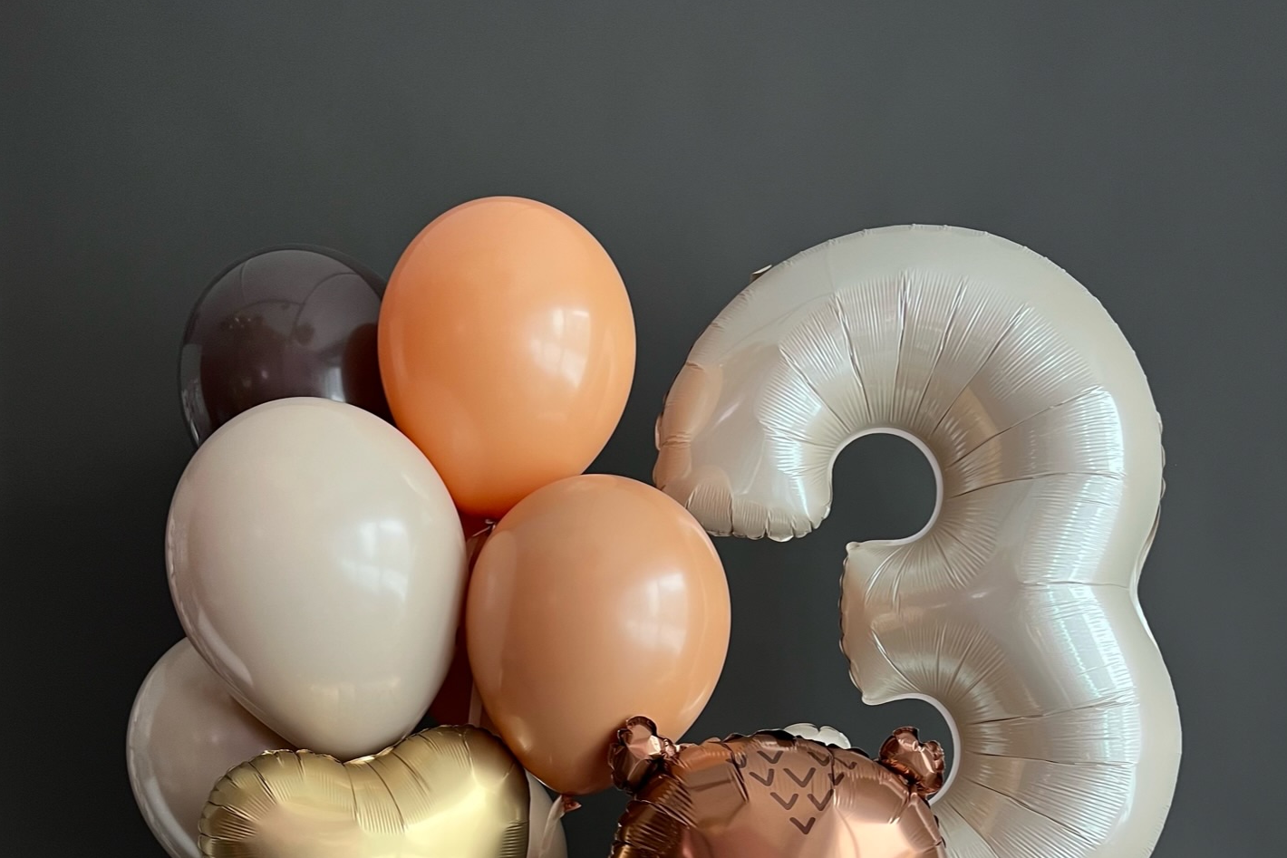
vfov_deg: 31.4
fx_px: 1394
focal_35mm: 39
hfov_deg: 49.5
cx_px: 662
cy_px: 877
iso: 125
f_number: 1.5
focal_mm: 5.7
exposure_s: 1/80
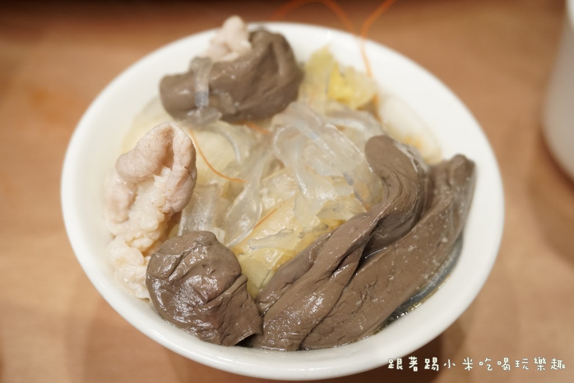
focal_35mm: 42
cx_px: 287
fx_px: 670
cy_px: 192
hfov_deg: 46.4
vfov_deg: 31.9
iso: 1000
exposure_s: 1/60
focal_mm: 28
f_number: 4.5
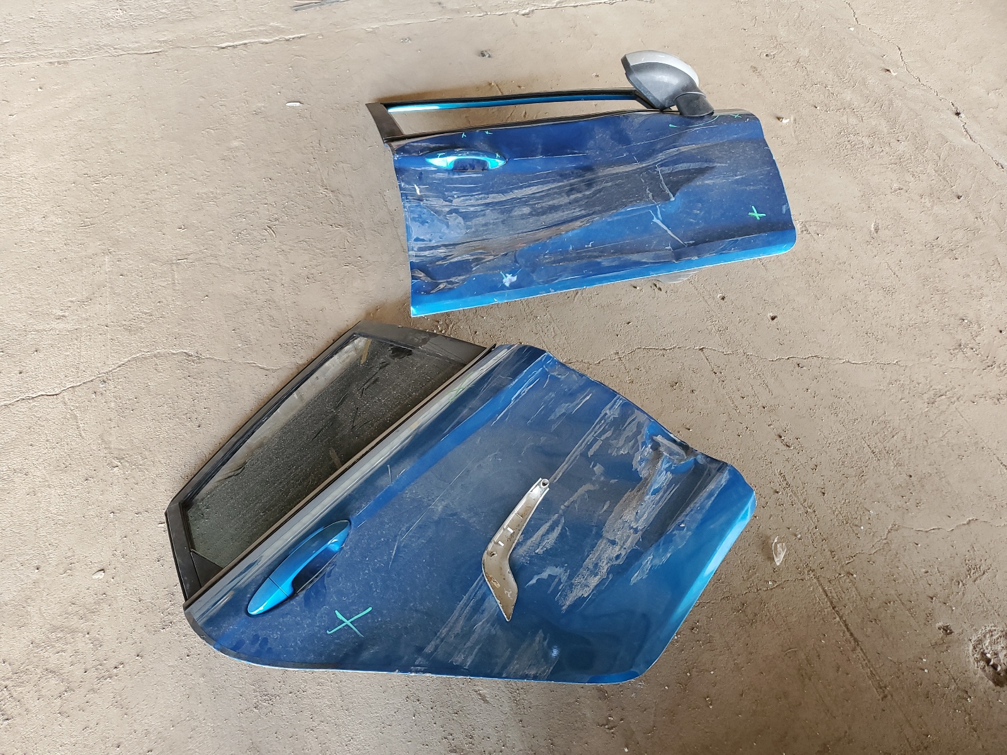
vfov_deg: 53.1
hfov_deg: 67.3
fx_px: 756
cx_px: 504
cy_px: 378
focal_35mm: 26
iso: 80
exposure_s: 1/60.2
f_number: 1.5
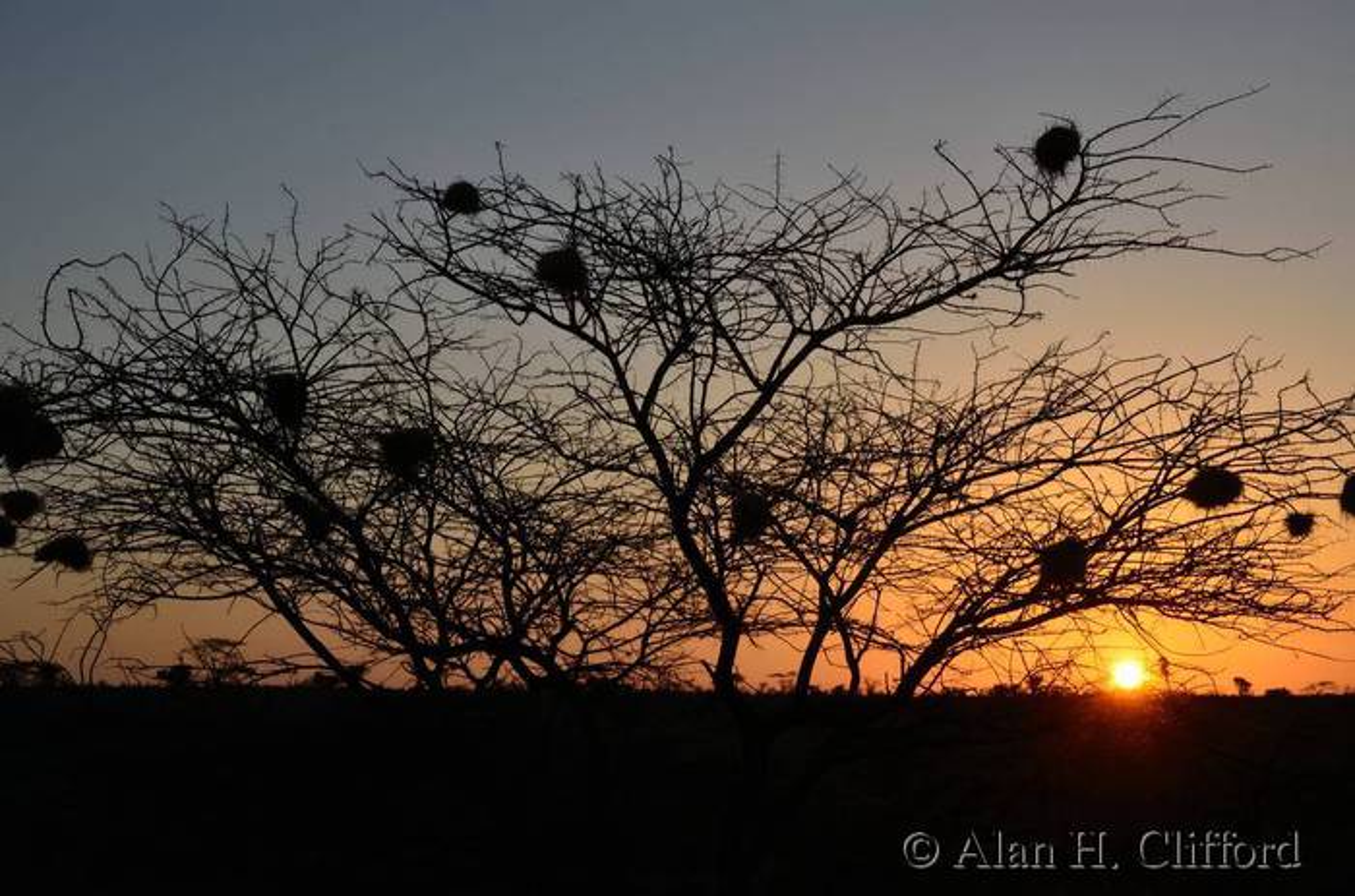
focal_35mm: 54
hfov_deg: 37.0
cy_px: 448
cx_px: 678
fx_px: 2027
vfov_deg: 24.9
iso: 125
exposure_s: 1/100
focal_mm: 36
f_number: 20
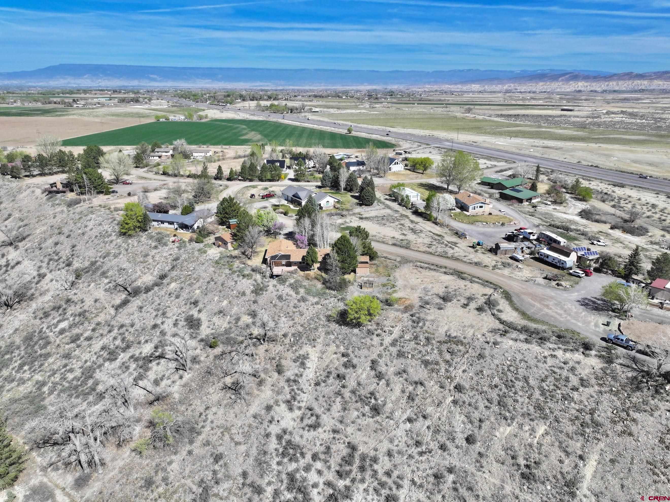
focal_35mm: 24
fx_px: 464
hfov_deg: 71.6
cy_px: 251
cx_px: 335
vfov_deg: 56.8
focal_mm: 12.29
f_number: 2.8
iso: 100
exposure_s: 1/2000
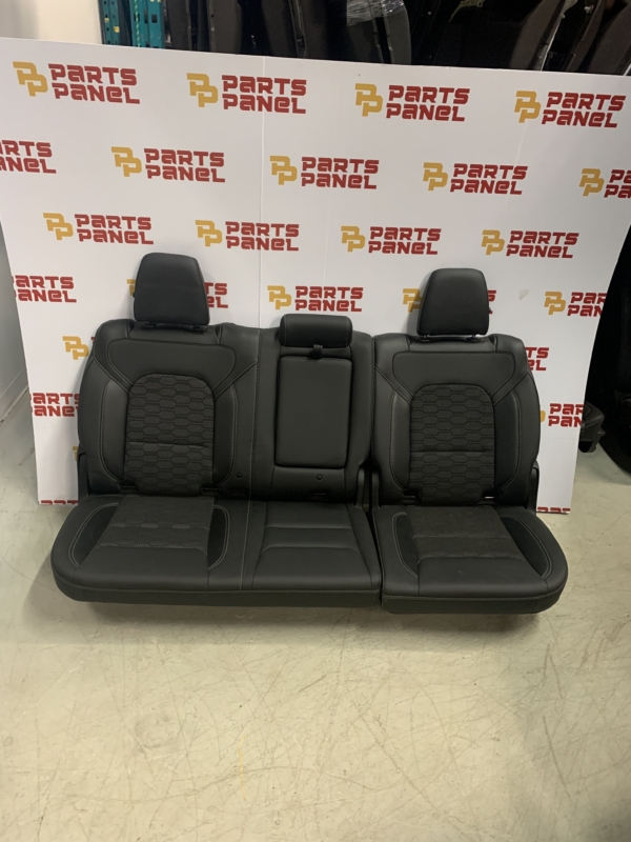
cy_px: 421
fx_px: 632
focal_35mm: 26
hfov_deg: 53.1
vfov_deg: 67.3
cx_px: 316
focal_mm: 4.25
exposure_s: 1/40
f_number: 1.8
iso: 400
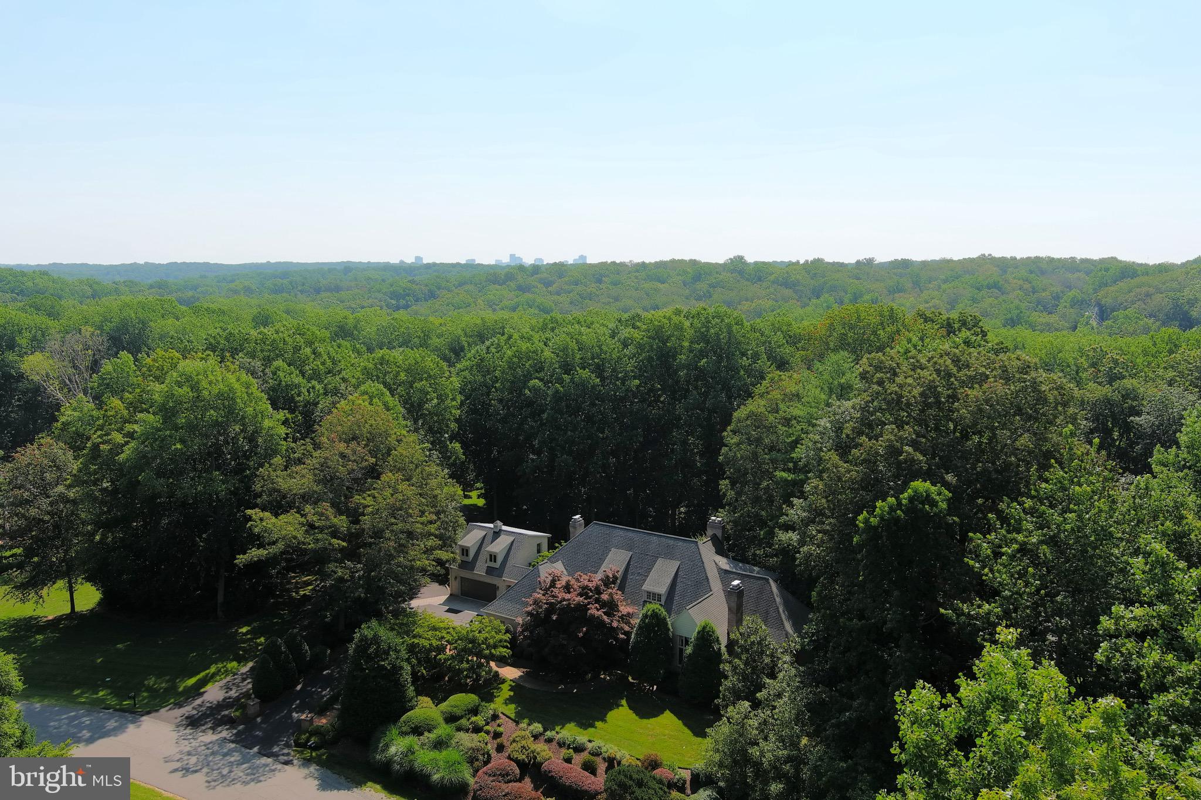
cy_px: 400
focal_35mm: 29
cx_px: 600
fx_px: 967
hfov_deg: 63.7
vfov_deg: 45.0
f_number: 2.8
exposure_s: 1/2000
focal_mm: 10.57
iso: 100
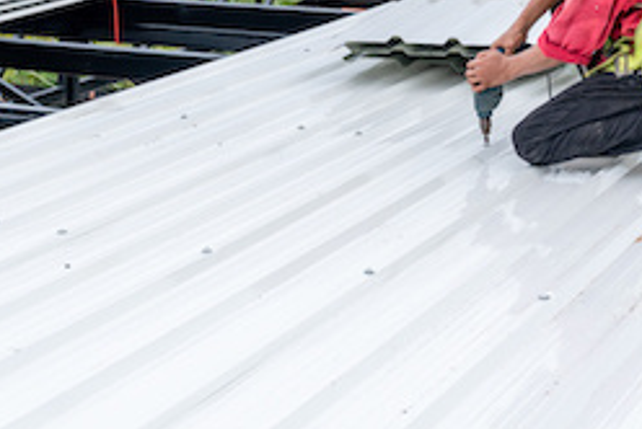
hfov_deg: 21.4
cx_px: 233
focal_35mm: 95
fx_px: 1696
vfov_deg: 14.4
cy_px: 84
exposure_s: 1/200
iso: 200
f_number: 5.6
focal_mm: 33.7
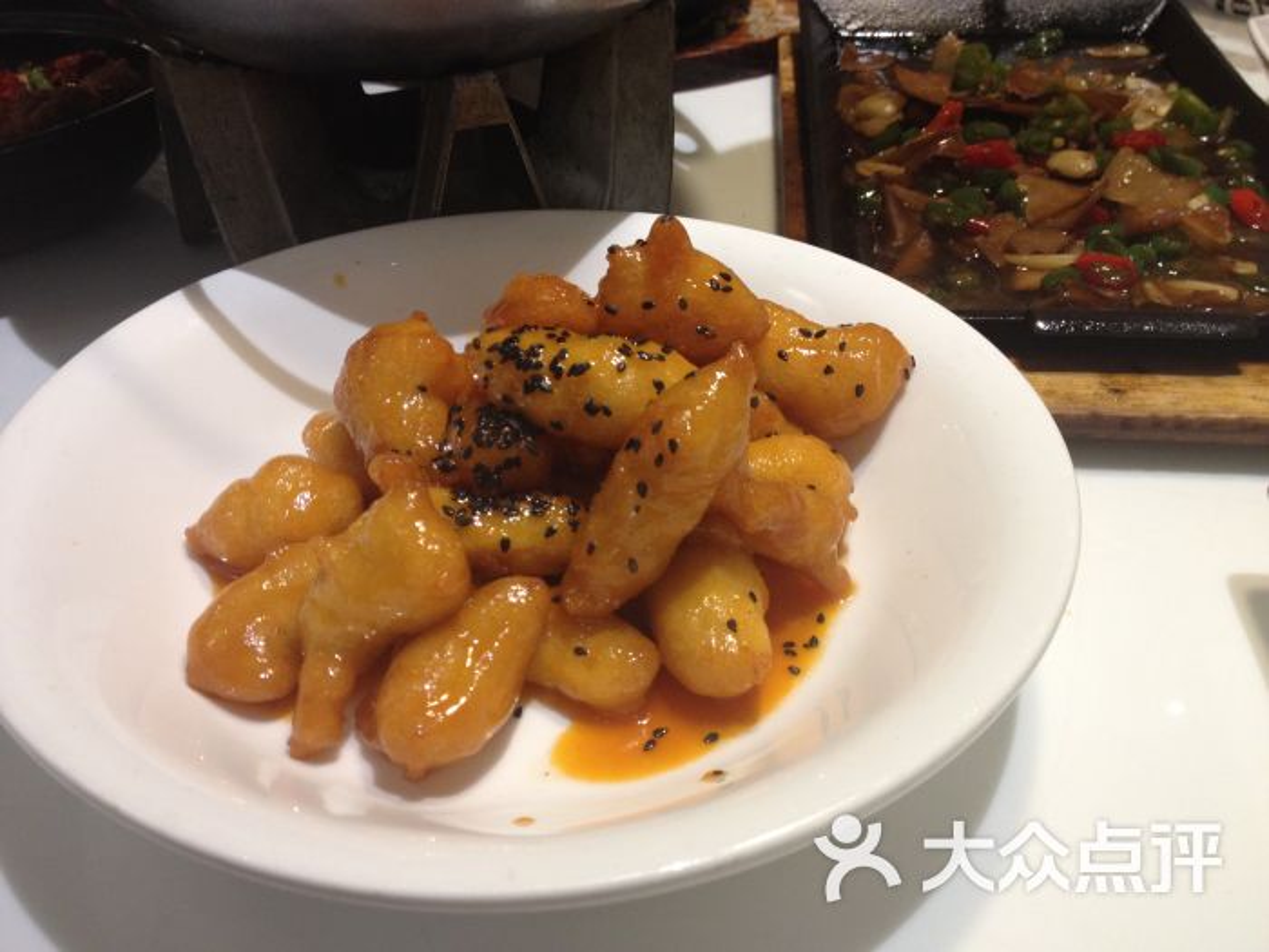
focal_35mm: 35
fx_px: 1283
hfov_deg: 52.6
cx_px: 634
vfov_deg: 40.7
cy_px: 476
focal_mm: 4.28
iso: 125
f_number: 2.4
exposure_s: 1/20
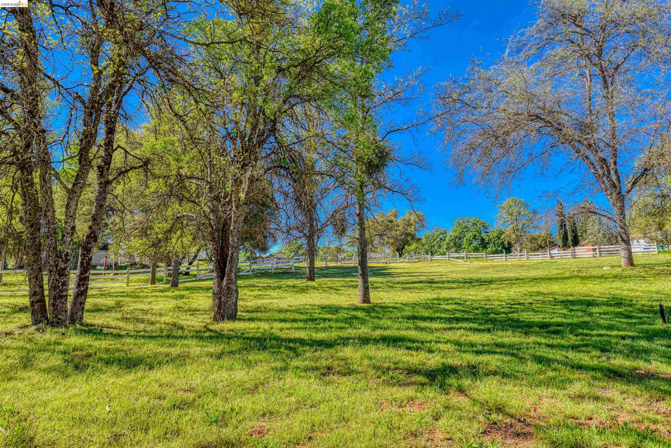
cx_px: 336
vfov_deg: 55.1
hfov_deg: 76.1
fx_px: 429
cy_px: 224
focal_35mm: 23
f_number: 8
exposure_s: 1/250
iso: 220
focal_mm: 23
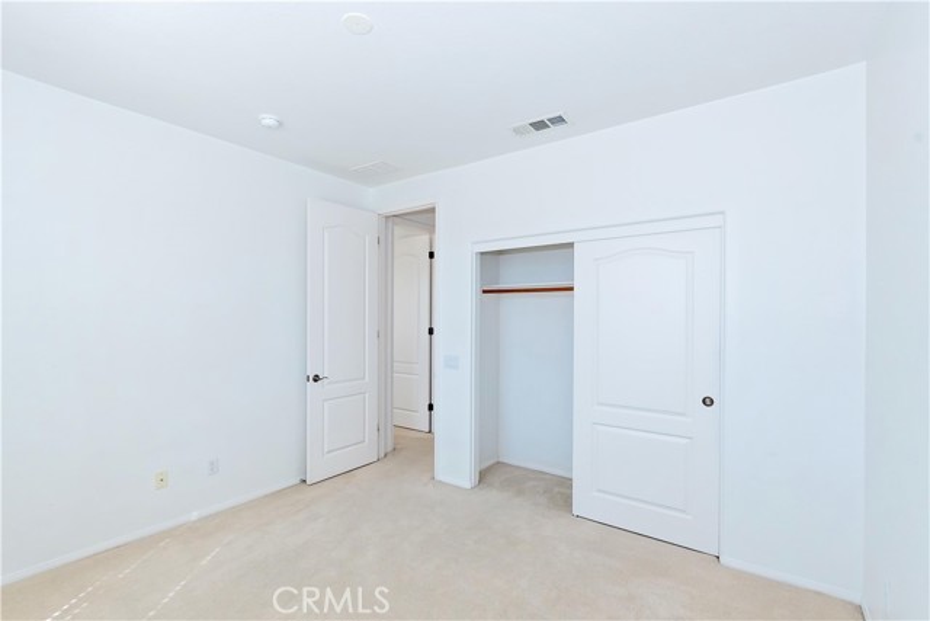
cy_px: 310
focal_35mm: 16
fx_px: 413
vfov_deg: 73.8
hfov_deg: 96.7
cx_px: 465
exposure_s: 1/250
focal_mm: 11
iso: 800
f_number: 9
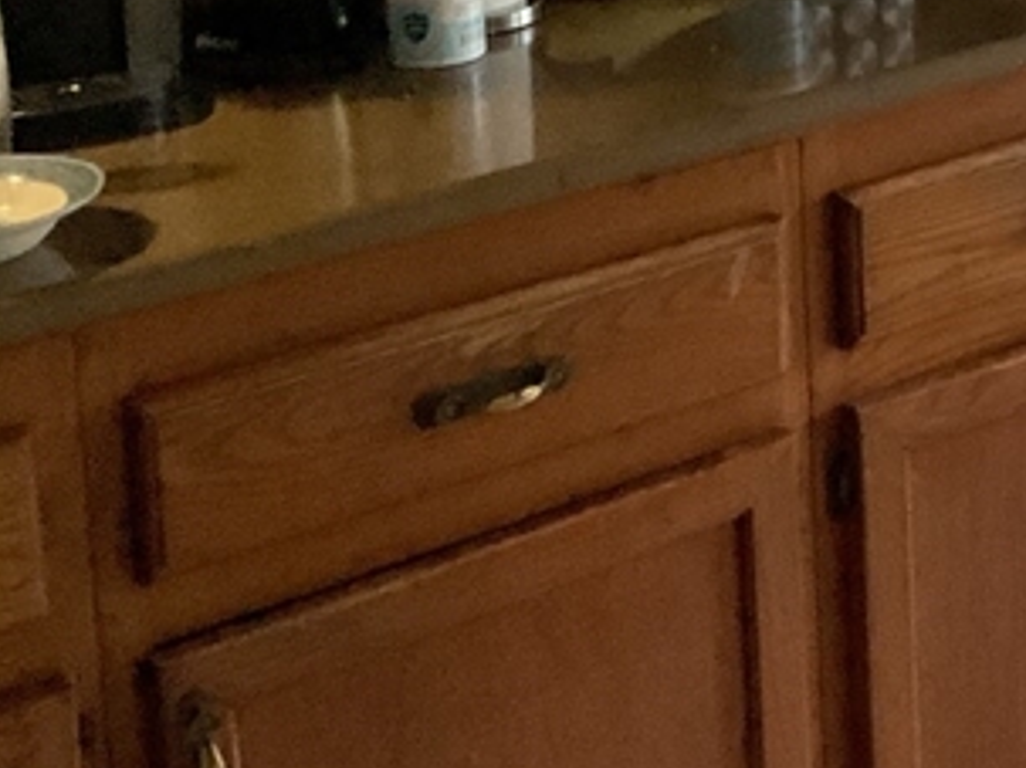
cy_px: -352
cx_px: 1459
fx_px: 2904
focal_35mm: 98
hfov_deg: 18.2
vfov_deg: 14.2
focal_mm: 3
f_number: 1.8
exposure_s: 1/60
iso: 250
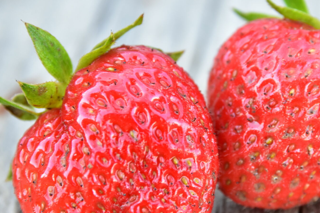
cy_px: 106
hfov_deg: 10.9
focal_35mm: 188
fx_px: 1671
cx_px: 213
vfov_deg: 7.3
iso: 800
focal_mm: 70
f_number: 7.1
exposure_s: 1/40
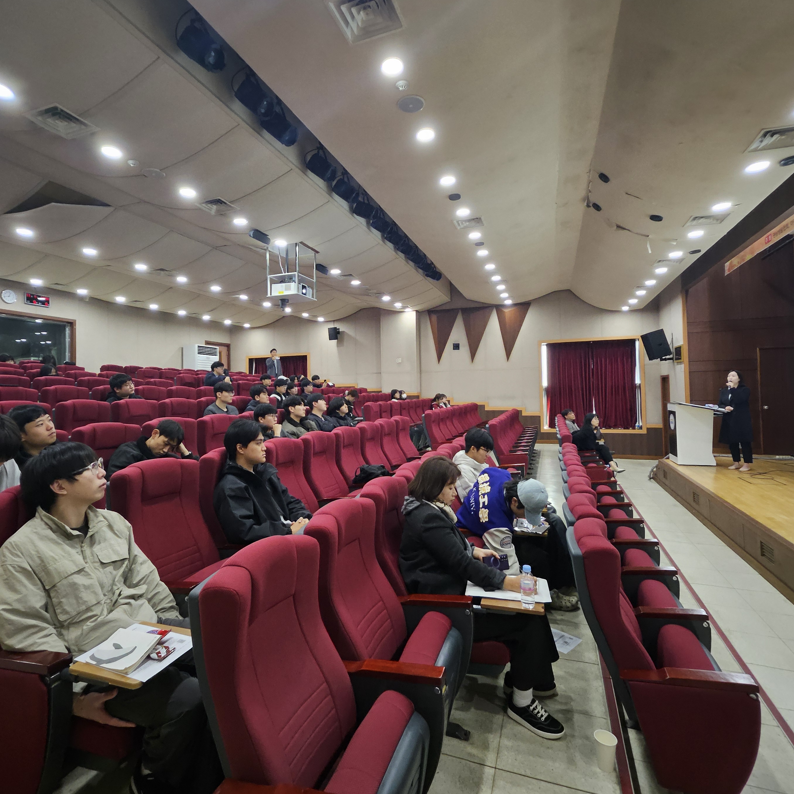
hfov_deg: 83.8
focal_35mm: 17
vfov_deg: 83.9
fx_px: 441
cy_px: 381
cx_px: 366
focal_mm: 1.7
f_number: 2.2
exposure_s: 1/60
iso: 160
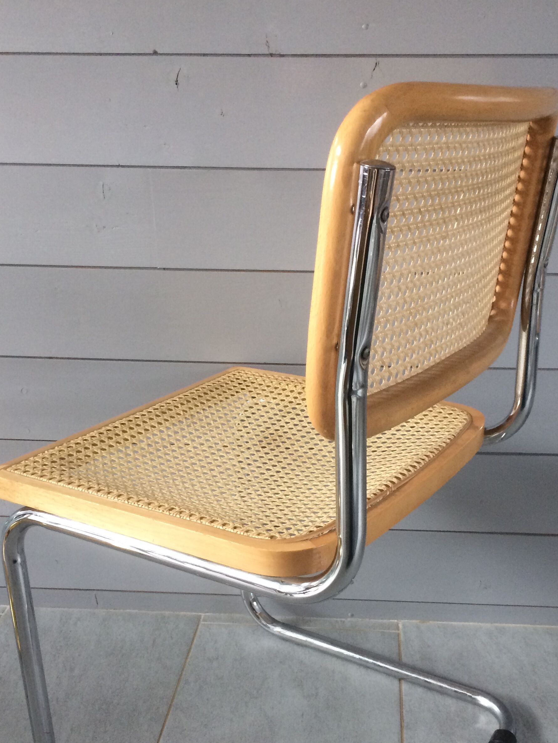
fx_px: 860
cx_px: 313
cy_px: 470
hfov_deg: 35.9
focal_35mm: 40
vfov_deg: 46.3
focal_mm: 4.15
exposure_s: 1/33
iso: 80
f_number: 2.2
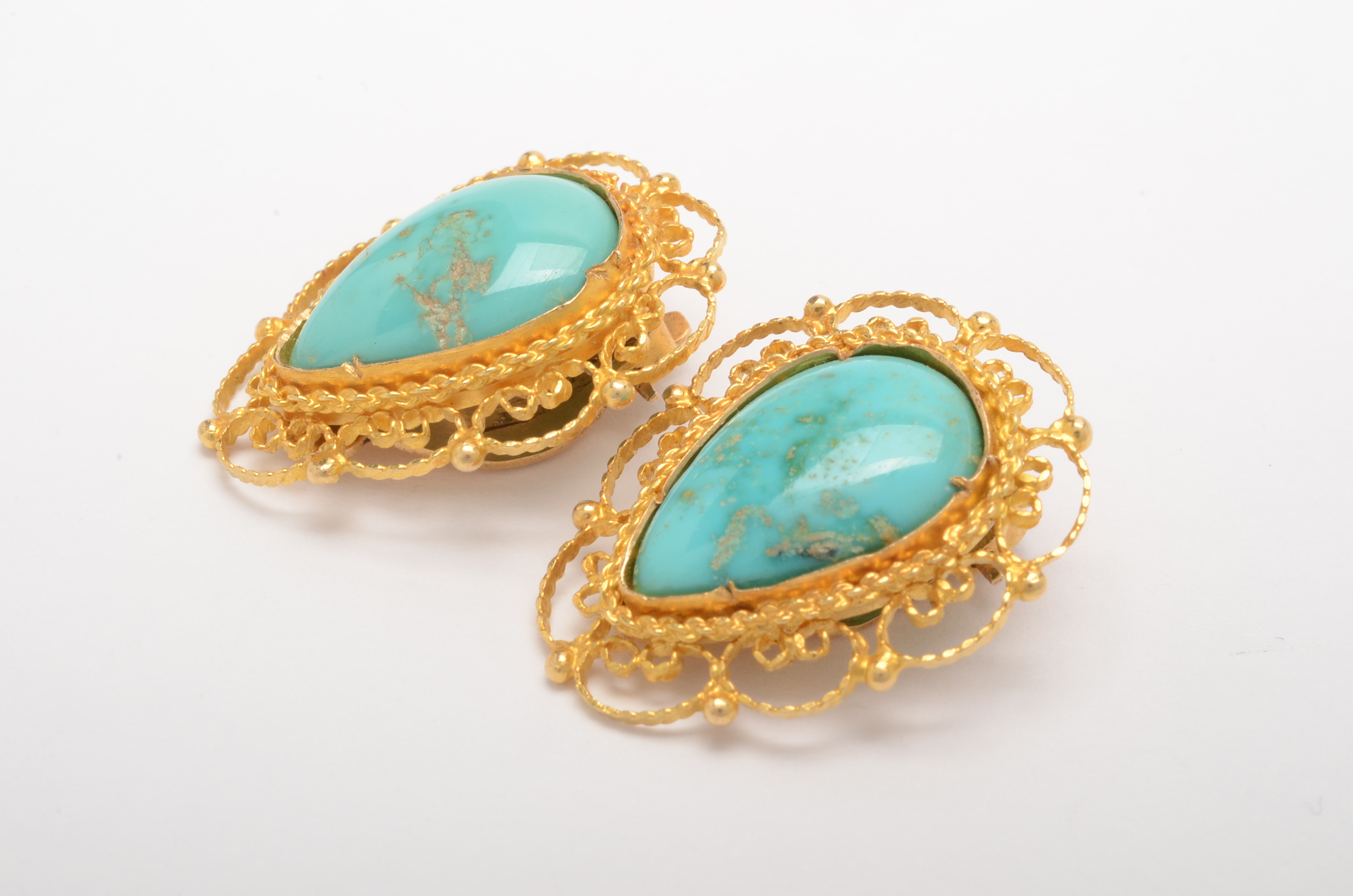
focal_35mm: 90
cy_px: 448
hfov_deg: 22.7
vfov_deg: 15.1
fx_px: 3375
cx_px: 676
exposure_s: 1/160
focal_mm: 60
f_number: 22
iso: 400
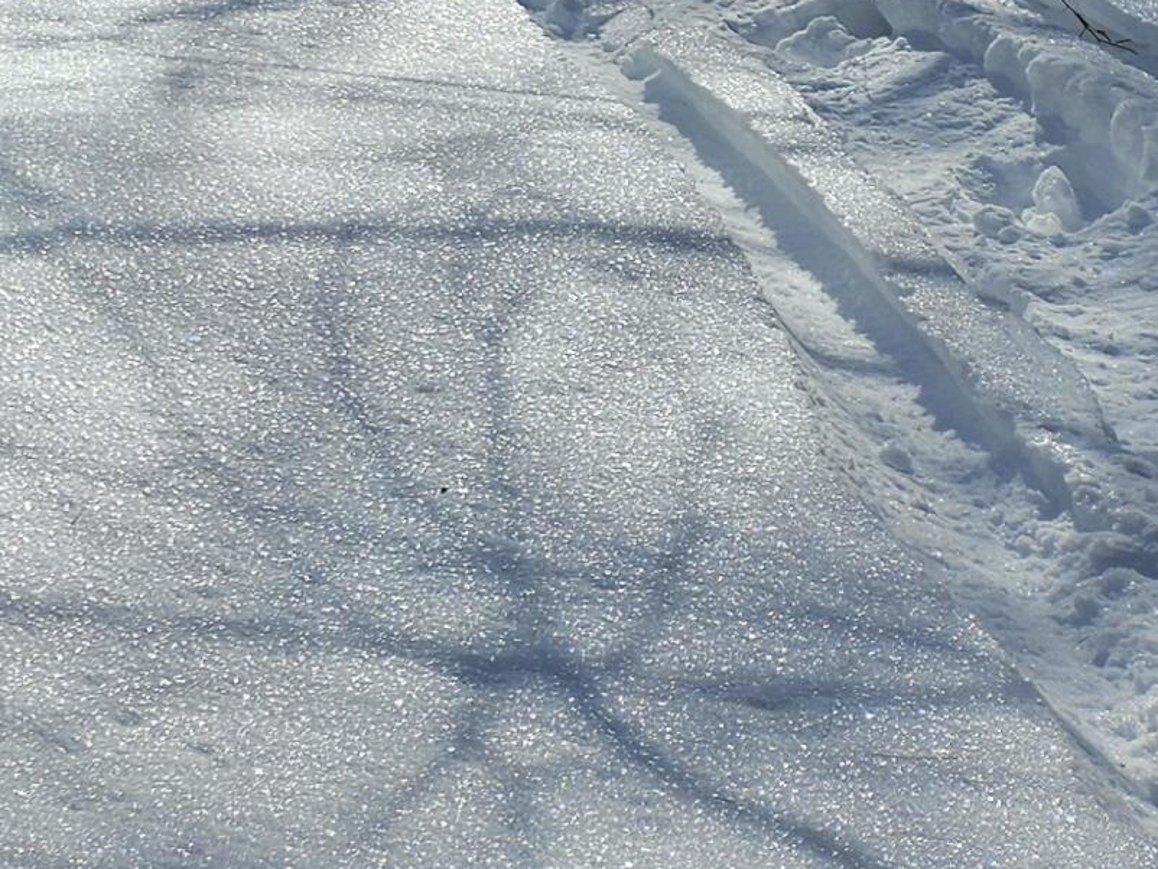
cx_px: -676
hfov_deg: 19.3
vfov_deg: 14.8
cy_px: -728
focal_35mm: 86
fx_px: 2878
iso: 25
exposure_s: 1/3059
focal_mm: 5.4
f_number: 1.8
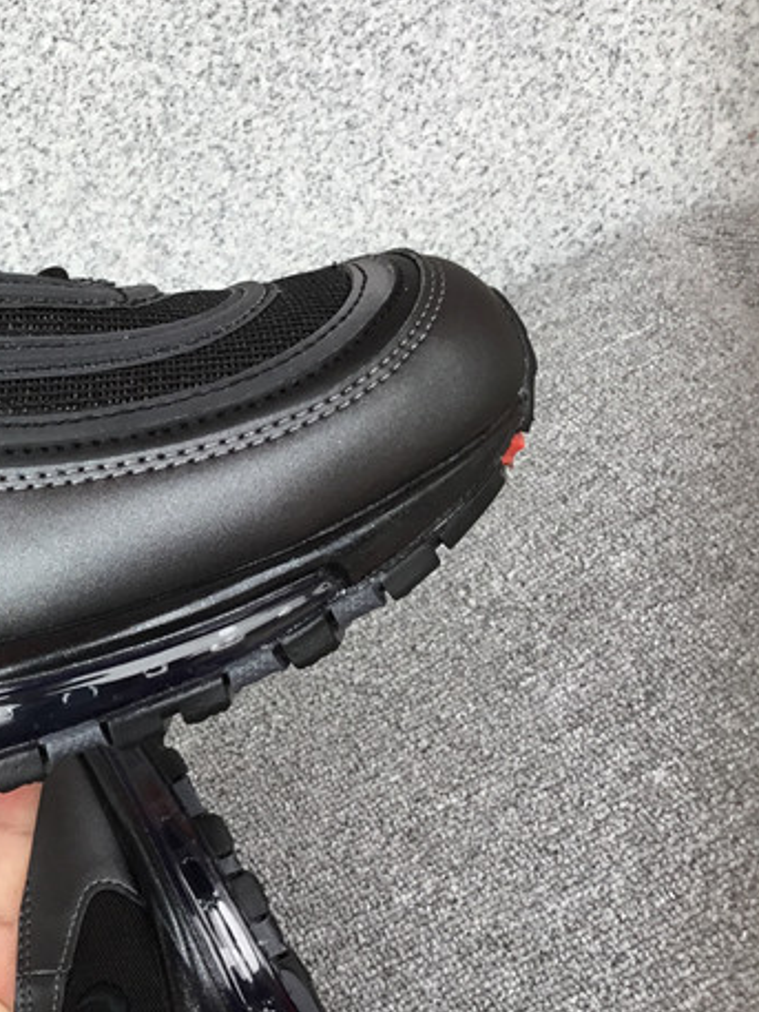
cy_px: 522
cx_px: -204
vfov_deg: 31.7
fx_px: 1783
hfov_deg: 21.9
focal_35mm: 61
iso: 25
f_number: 2.4
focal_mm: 3.3
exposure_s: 1/104
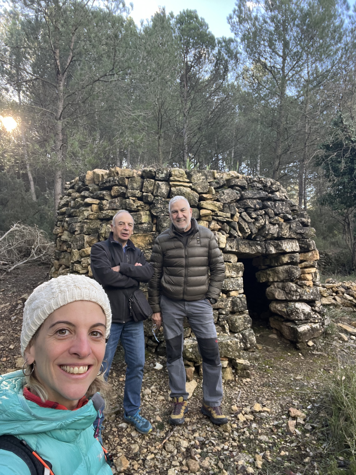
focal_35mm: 23
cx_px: 178
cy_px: 238
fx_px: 315
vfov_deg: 73.9
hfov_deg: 58.9
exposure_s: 1/121
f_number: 2.2
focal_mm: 2.71
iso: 50
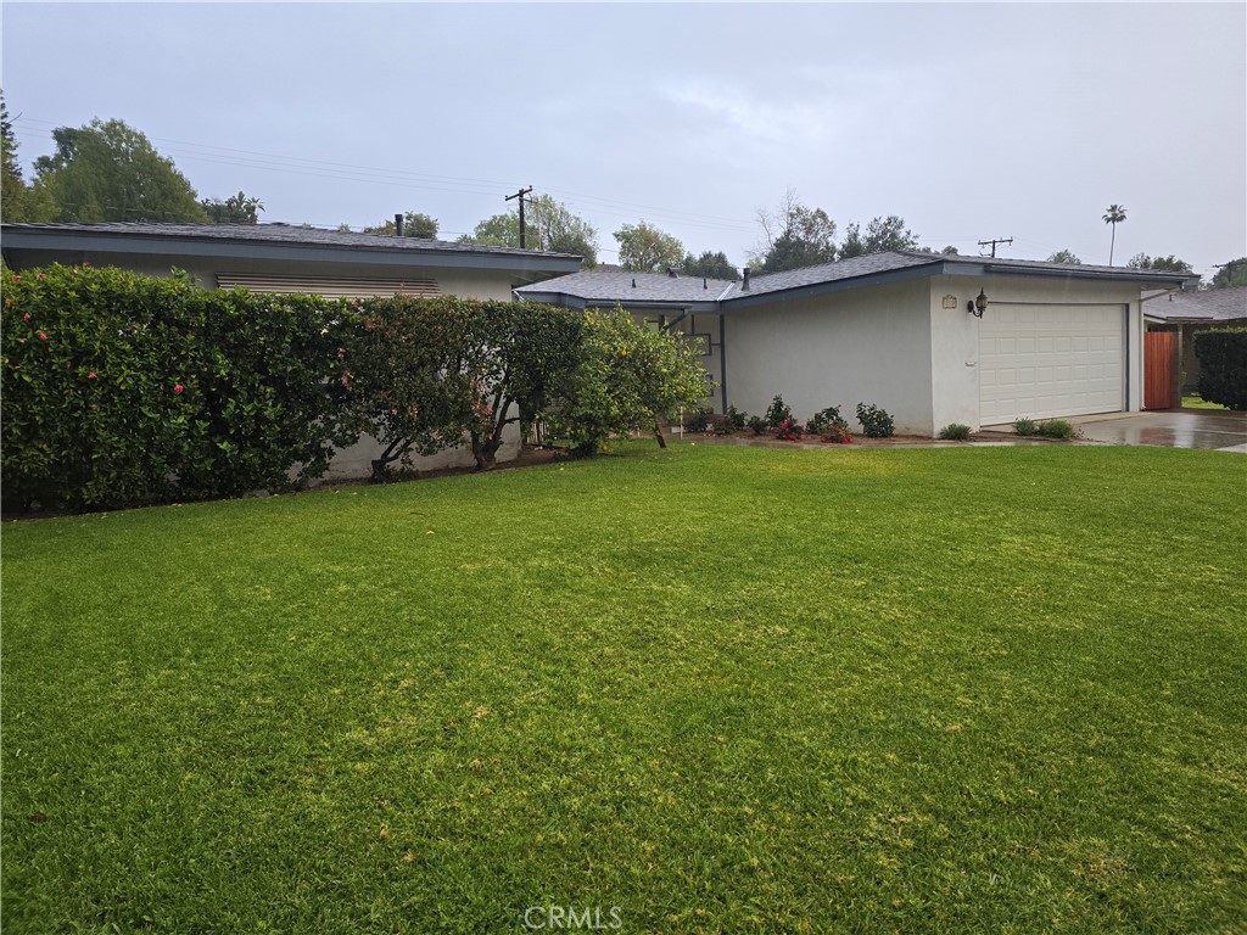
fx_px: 829
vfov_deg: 58.9
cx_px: 624
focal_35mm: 23
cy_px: 468
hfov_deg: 73.9
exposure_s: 1/180
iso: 125
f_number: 1.7
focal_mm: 6.3
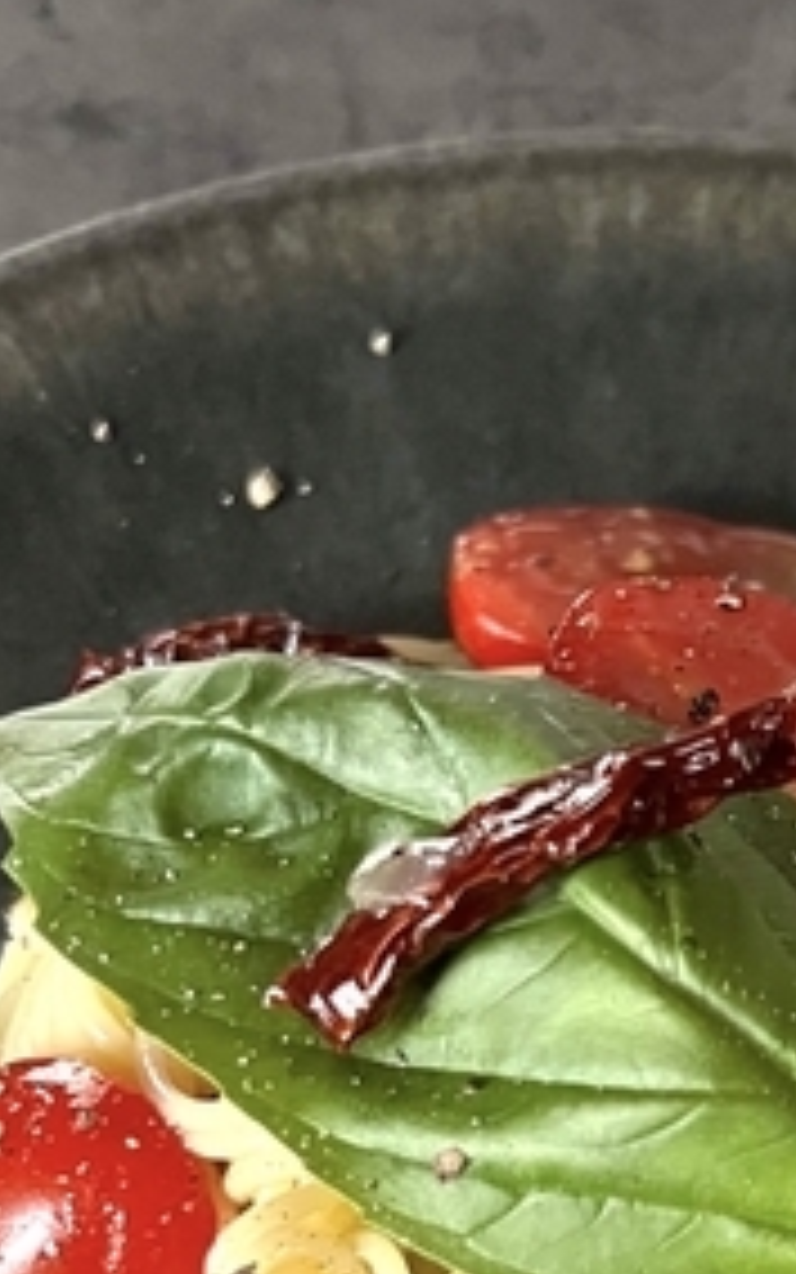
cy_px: 1265
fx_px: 2706
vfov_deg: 25.2
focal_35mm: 78
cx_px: 693
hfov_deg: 16.5
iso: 800
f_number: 1.5
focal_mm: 5.7
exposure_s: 1/30
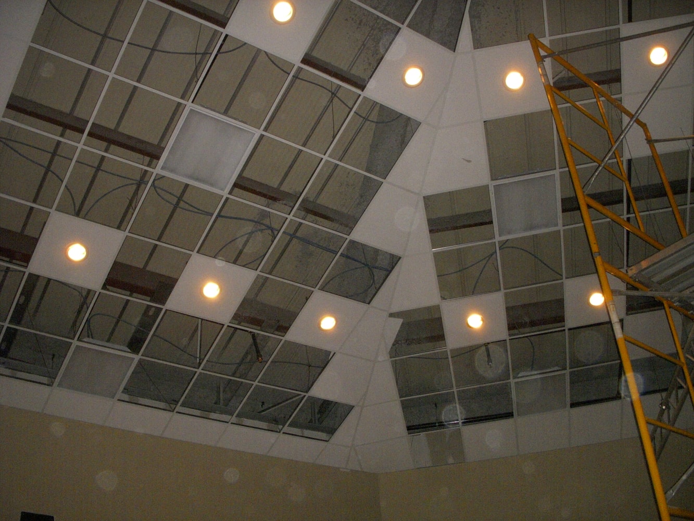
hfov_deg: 49.0
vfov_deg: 37.7
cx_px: 347
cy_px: 260
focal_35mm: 38
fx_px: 762
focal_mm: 6.3
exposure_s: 1/200
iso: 640
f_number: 3.3
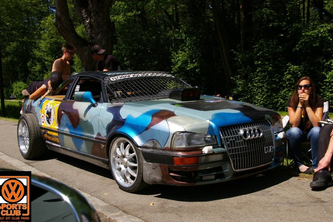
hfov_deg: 48.5
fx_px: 370
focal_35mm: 40
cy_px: 112
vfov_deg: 33.4
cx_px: 165
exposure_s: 1/250
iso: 200
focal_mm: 26
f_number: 9.5
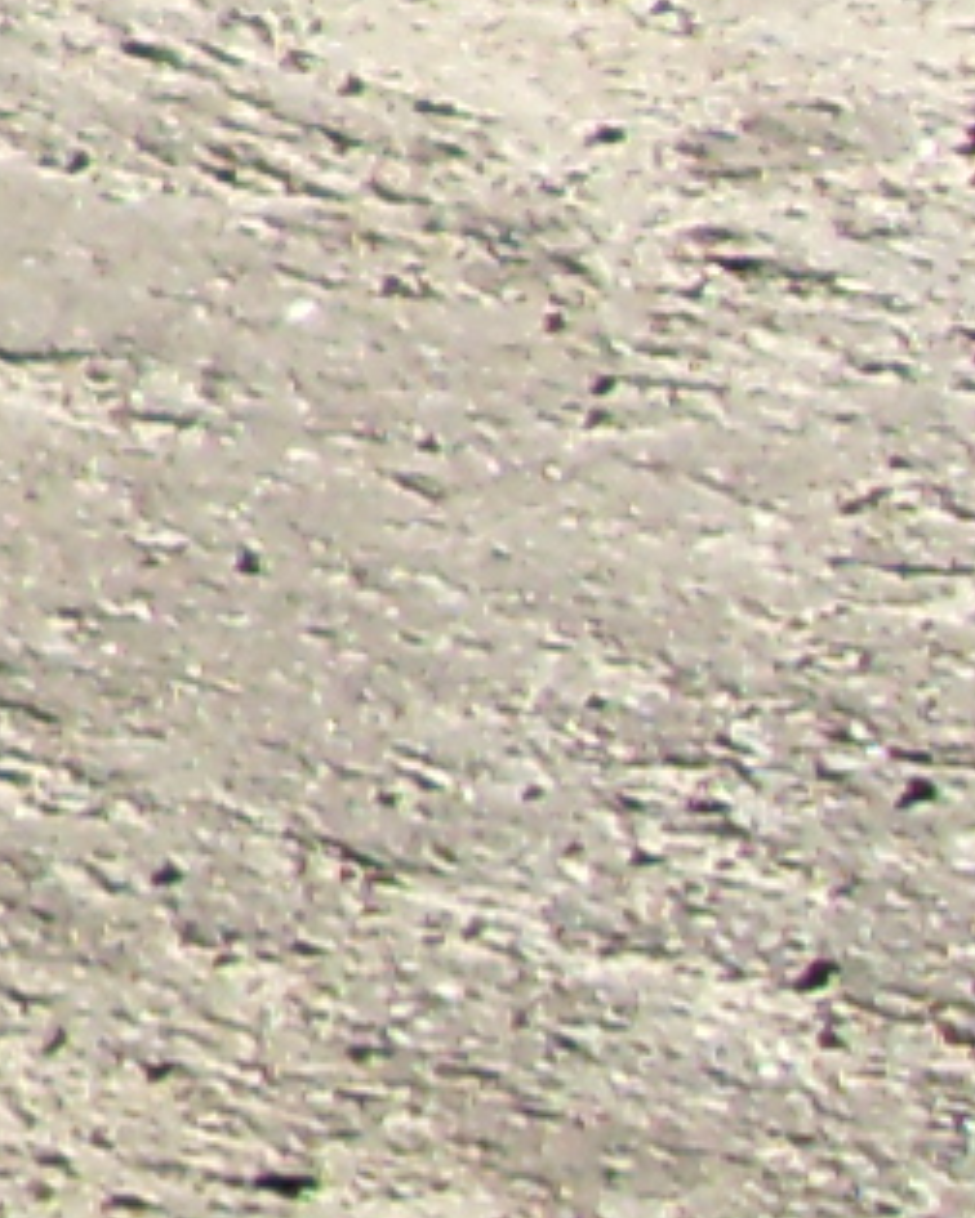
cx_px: -4918
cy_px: -2030
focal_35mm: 374
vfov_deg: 5.0
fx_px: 13490
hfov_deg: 3.6
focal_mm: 6.3
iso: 80
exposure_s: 1/125
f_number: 7
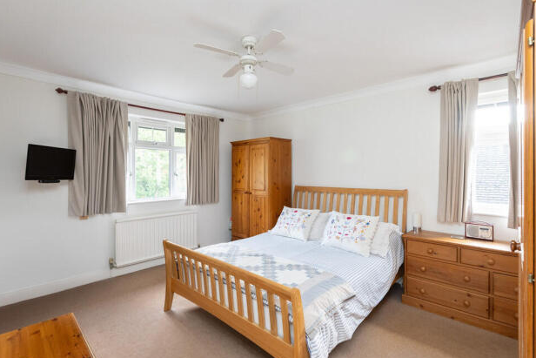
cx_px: 255
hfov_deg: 93.2
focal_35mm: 17
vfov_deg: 70.5
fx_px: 253
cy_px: 182
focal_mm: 16
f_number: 7.1
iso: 2000
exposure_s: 1/30
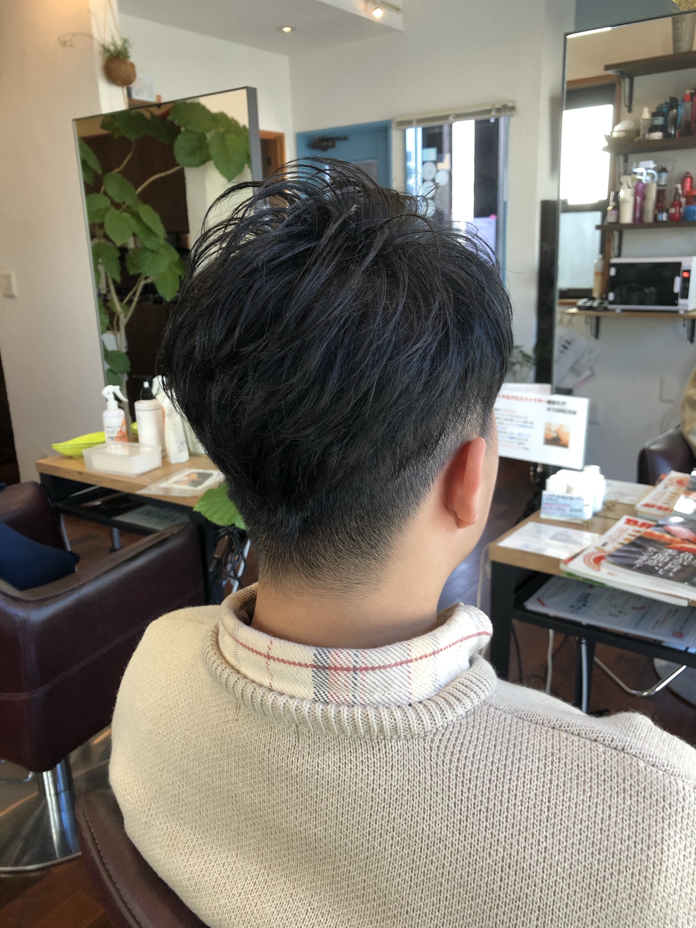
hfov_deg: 49.7
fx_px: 751
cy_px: 464
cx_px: 348
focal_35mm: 28
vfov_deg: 63.4
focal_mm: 3.99
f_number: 1.8
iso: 25
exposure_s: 1/33
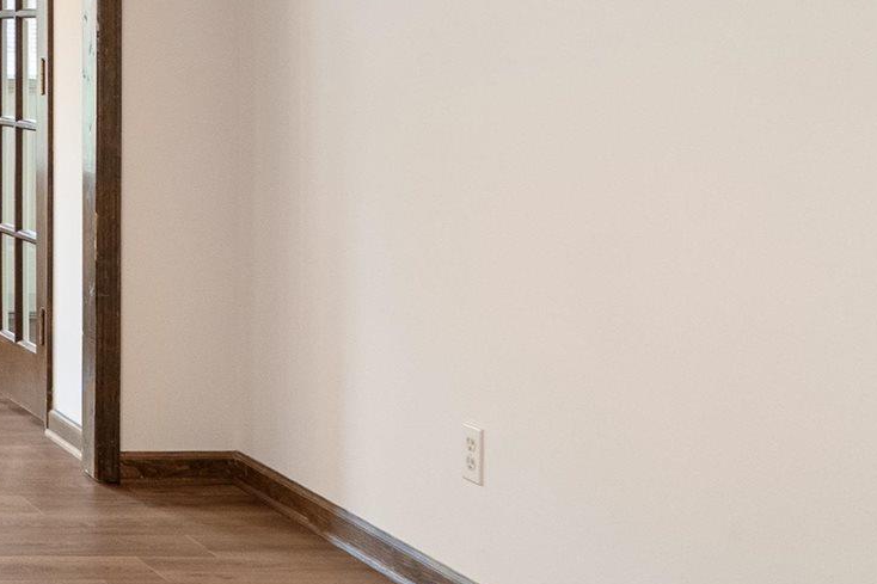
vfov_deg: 20.1
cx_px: -437
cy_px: 105
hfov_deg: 23.8
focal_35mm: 67
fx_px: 1632
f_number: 5.6
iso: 1600
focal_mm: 16
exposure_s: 1/15
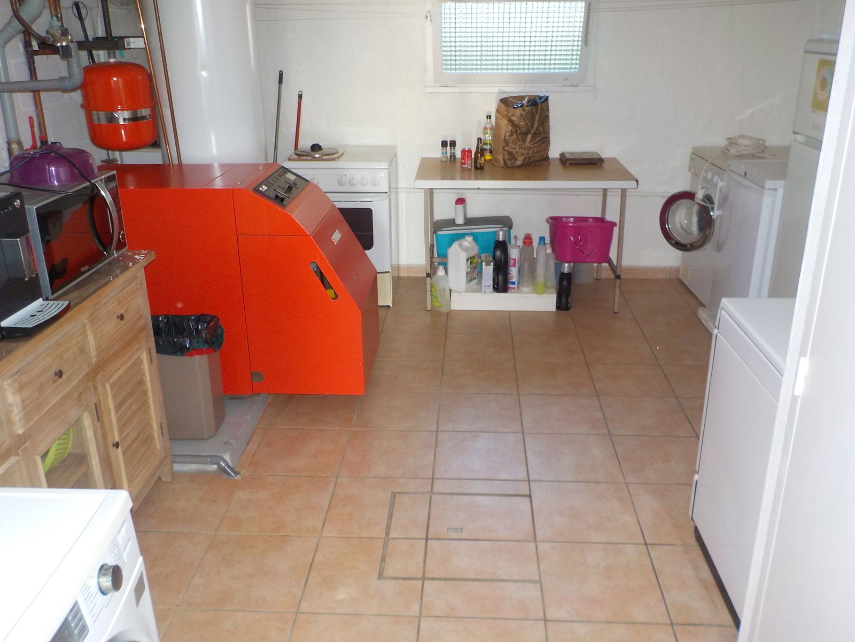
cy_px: 321
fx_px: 741
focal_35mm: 30
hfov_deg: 60.0
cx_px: 428
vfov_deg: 46.8
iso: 200
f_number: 3.3
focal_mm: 4.1
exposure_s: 1/30
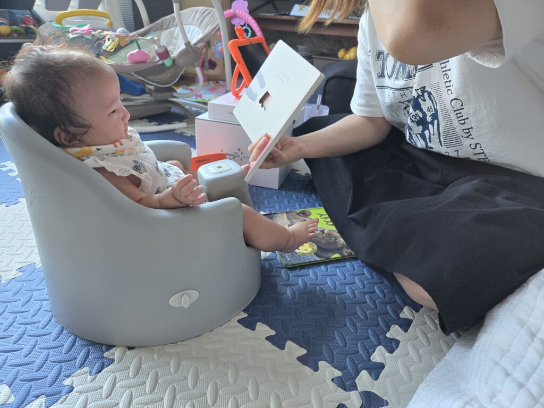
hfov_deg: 73.9
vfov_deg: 58.9
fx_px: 361
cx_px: 272
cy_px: 204
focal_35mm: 23
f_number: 1.8
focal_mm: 5.4
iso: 250
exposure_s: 1/120
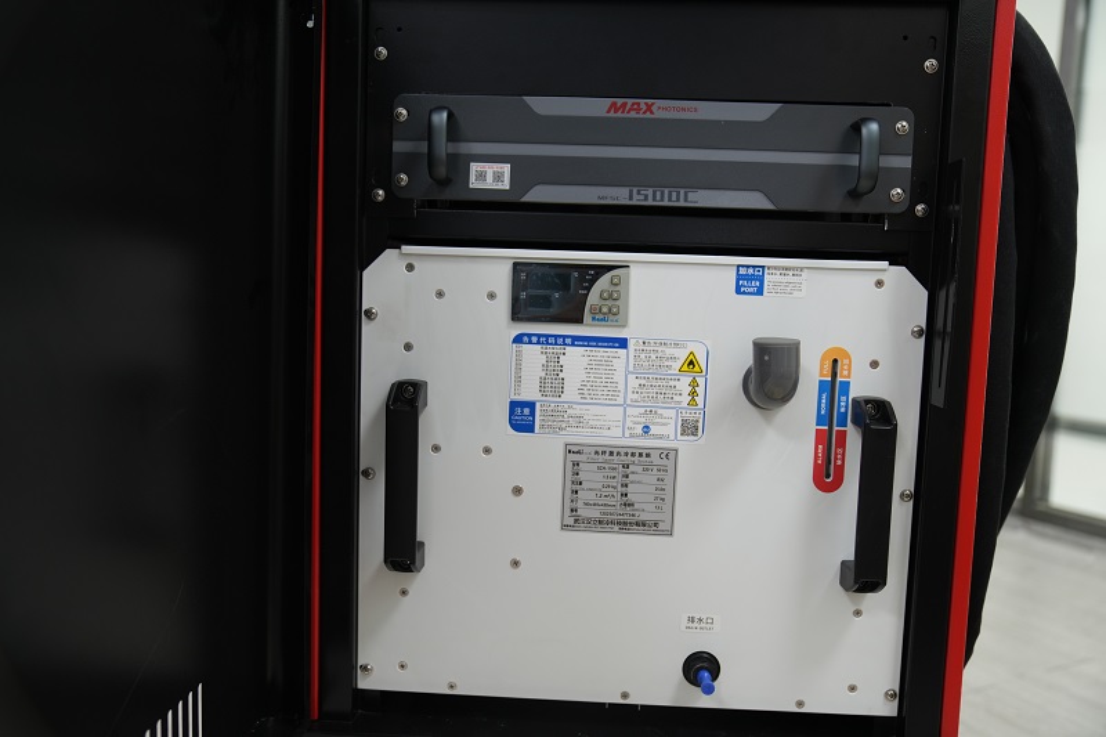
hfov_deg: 61.9
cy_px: 368
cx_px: 553
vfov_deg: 43.6
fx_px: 921
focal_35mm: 30
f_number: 2.8
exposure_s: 1/30
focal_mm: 30
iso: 400
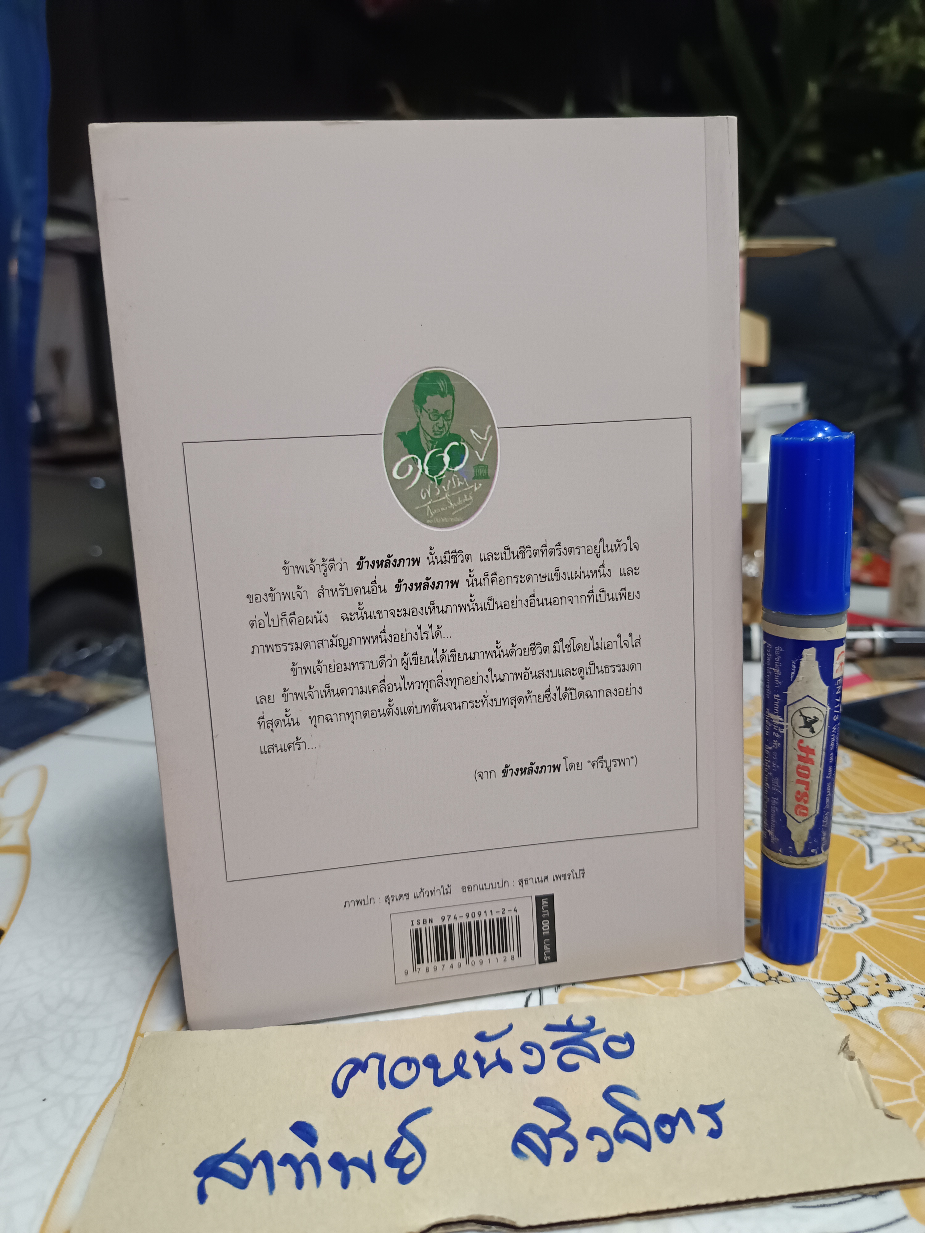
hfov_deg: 56.8
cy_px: 616
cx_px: 462
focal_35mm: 24
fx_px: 855
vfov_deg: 71.6
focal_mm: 5.31
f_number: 1.7
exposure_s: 1/25
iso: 1274
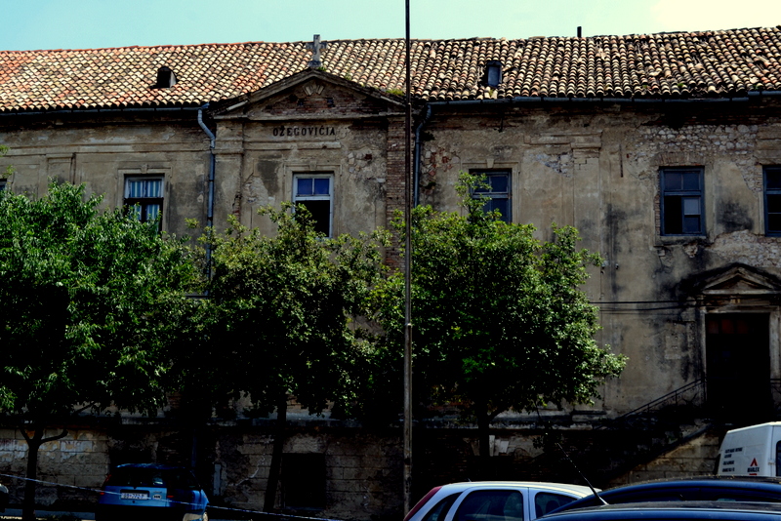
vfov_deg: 25.1
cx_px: 390
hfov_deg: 36.9
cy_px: 260
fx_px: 1172
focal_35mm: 54
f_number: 11
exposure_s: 1/320
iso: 400
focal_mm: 36
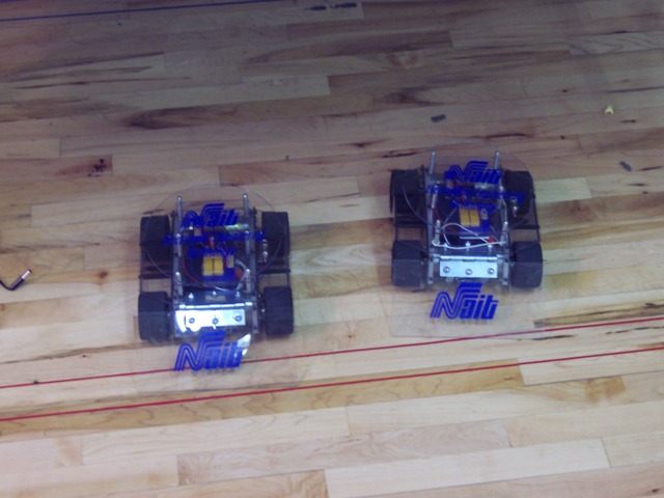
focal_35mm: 83
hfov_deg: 23.6
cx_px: 332
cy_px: 249
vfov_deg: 17.8
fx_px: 1592
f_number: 4
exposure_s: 1/10
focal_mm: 12.8
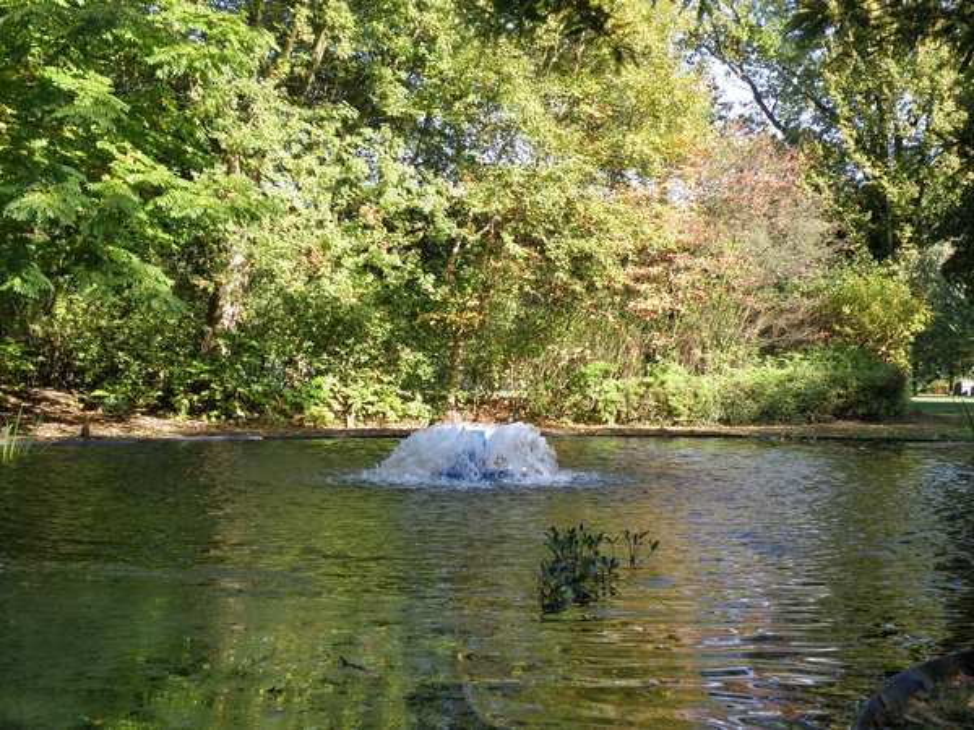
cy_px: 365
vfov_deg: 30.9
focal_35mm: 47
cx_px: 487
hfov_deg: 40.4
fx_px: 1322
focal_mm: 8.46
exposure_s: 1/100
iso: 64
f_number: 4.5
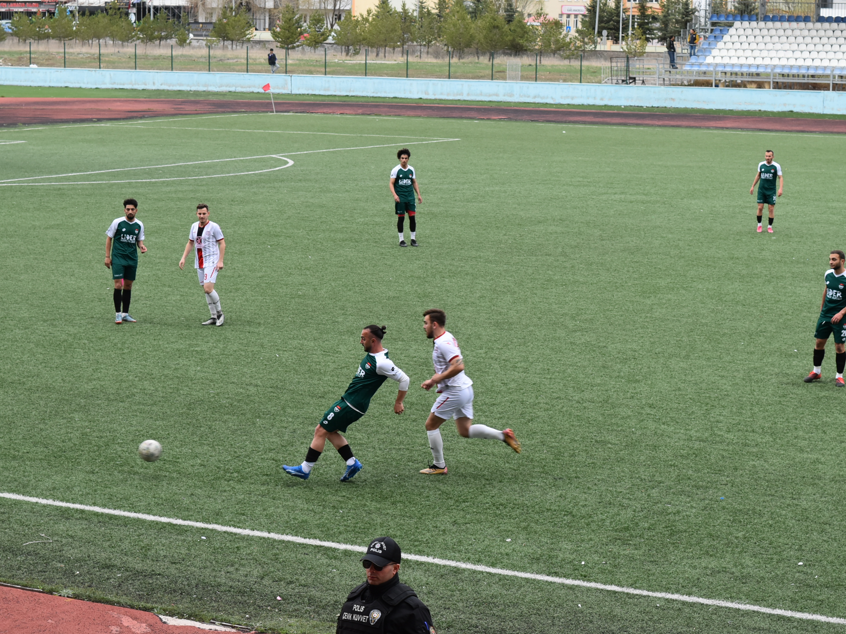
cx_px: 392
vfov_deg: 16.5
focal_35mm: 90
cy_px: 318
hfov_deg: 21.9
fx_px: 2188
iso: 400
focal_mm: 55
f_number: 8
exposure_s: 1/250
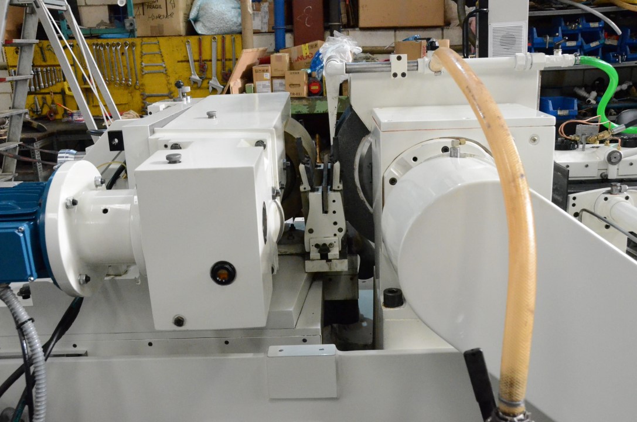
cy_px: 211
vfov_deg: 36.7
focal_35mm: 36
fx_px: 636
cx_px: 318
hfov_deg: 53.2
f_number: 7.1
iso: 6400
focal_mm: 24
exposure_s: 1/200
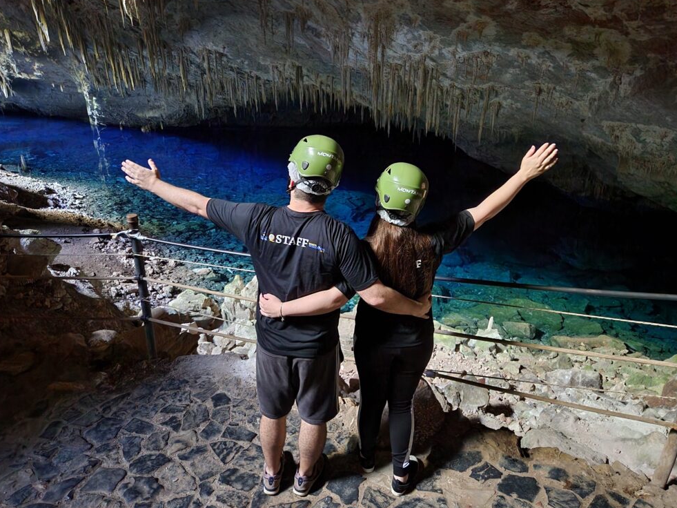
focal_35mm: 24
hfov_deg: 71.6
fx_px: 469
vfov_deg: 56.8
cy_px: 244
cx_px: 334
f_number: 1.8
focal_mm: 5.4
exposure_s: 1/8
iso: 1600
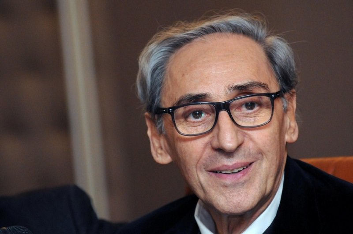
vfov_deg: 4.6
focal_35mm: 300
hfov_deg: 6.9
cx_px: 176
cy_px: 117
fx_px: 2937
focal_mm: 200
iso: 1600
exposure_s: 1/250
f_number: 4.5
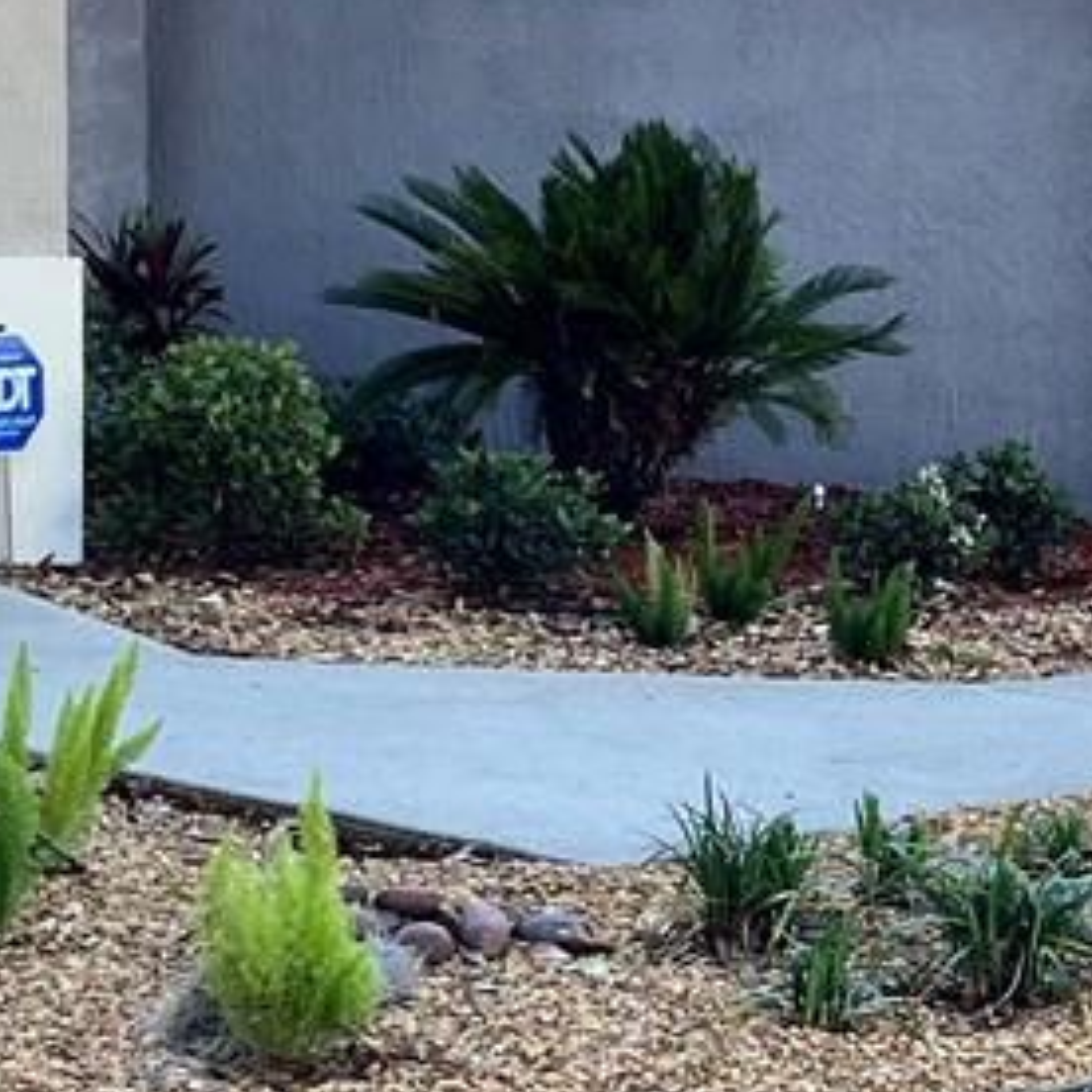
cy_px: 578
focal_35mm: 133
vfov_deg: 13.1
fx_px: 4747
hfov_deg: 13.0
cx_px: 989
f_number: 1.5
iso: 50
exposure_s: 1/342
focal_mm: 5.7
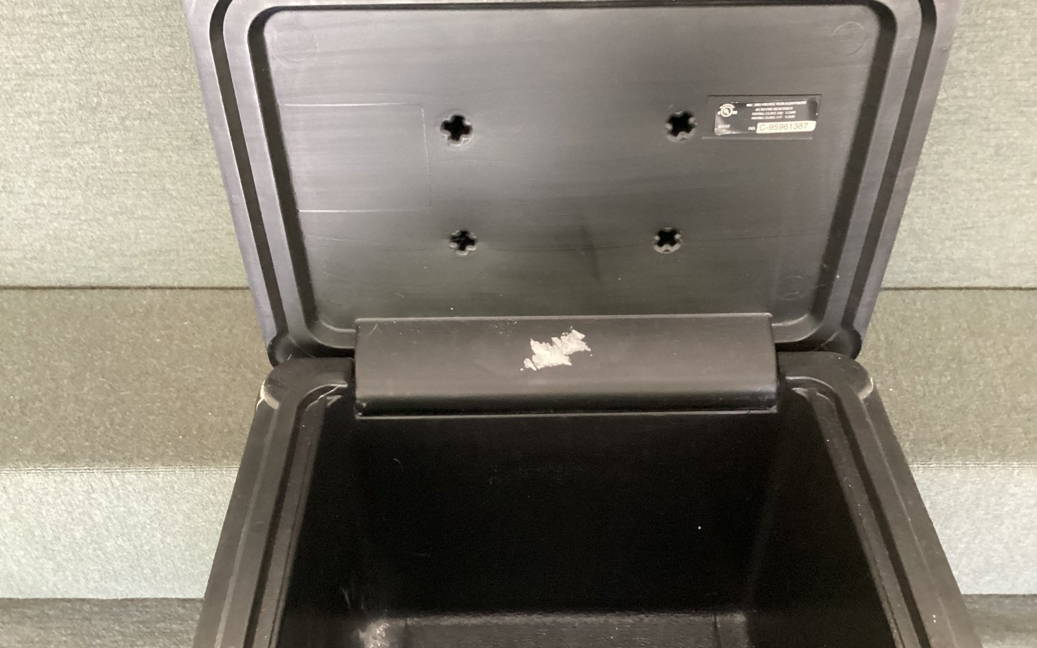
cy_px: 370
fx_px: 933
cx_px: 519
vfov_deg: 38.2
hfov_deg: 58.1
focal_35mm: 33
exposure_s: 1/24
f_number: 2.4
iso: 800
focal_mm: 3.3
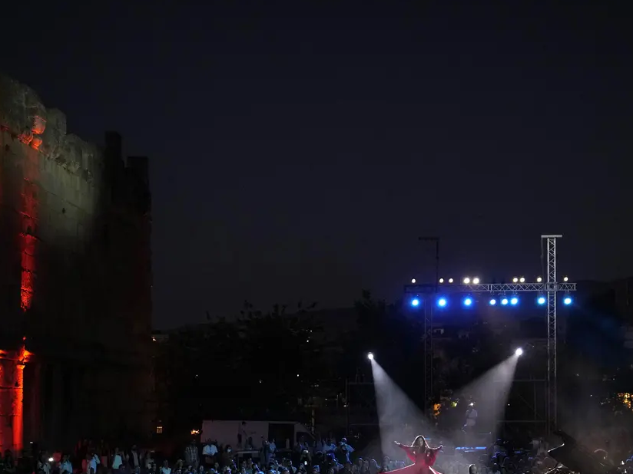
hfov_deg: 38.9
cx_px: 319
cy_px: 300
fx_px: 896
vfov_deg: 29.5
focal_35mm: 49
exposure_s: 1/160
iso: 3200
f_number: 2.8
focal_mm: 35
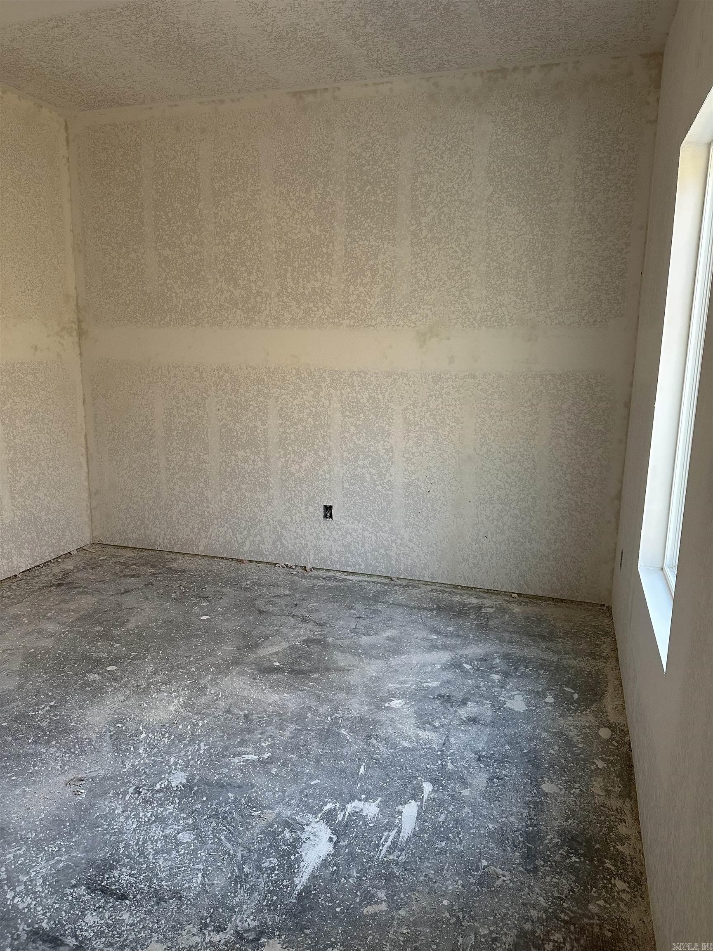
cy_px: 476
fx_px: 659
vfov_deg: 71.6
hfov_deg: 56.8
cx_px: 356
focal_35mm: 24
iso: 250
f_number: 1.78
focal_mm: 6.86
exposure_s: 1/116
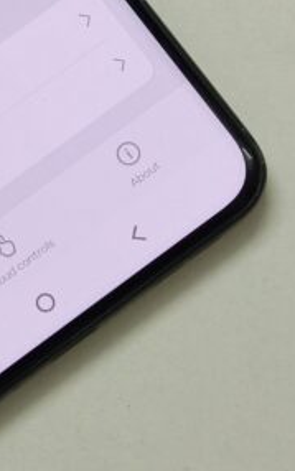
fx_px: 3418
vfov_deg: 7.8
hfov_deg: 4.9
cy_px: -68
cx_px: -239
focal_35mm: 266
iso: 800
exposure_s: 1/50
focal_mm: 16.53
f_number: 2.1
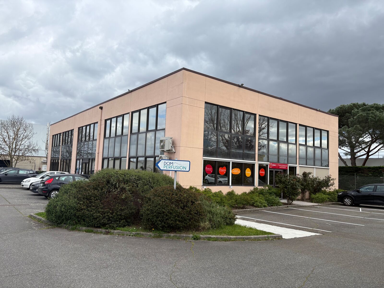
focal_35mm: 26
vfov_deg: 53.1
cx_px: 192
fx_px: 288
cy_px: 144
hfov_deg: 67.3
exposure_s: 1/2364
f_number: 1.6
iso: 50
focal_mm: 5.96
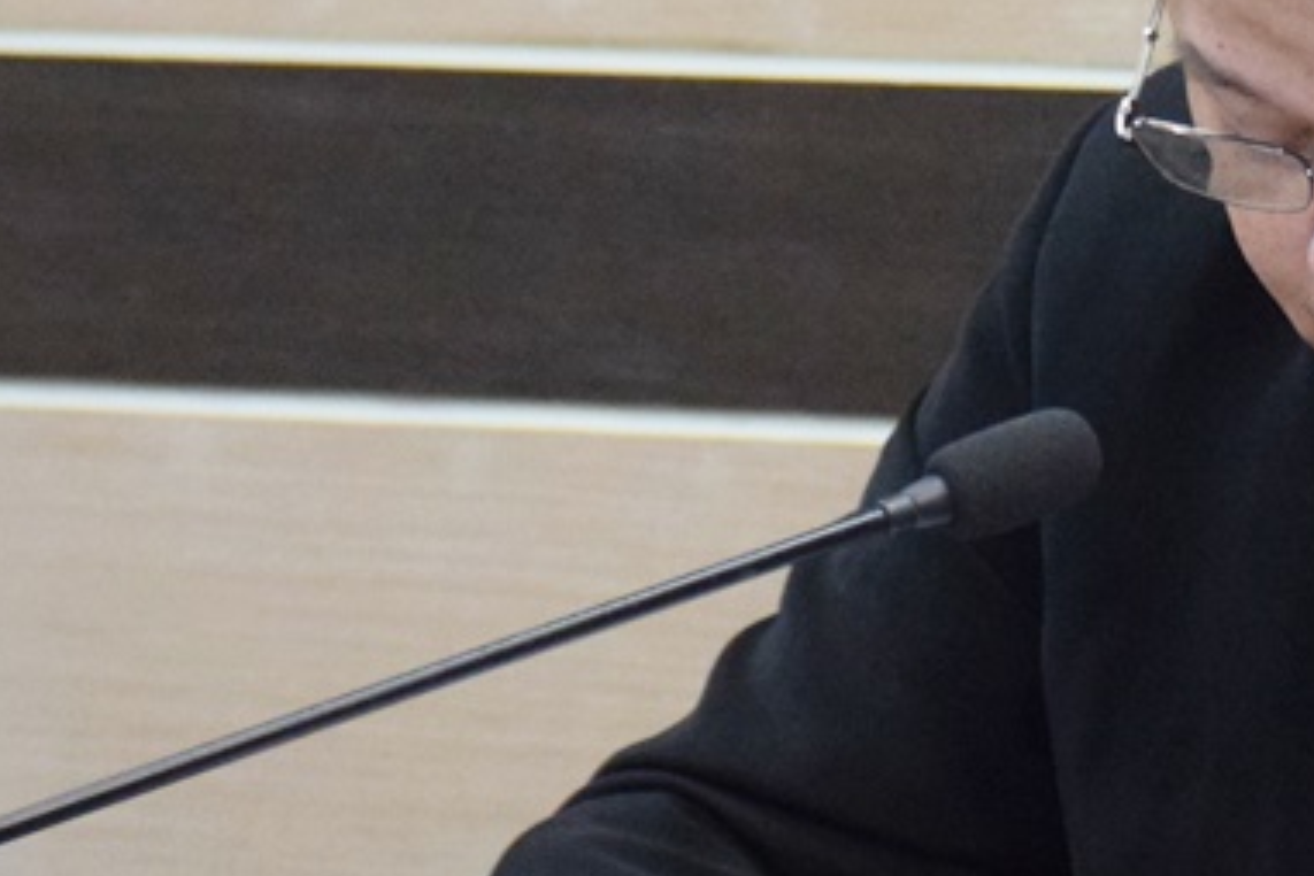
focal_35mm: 331
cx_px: 1411
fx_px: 12081
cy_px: 34
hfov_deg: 6.2
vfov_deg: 4.1
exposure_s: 1/60
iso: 2800
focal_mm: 56
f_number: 4.8
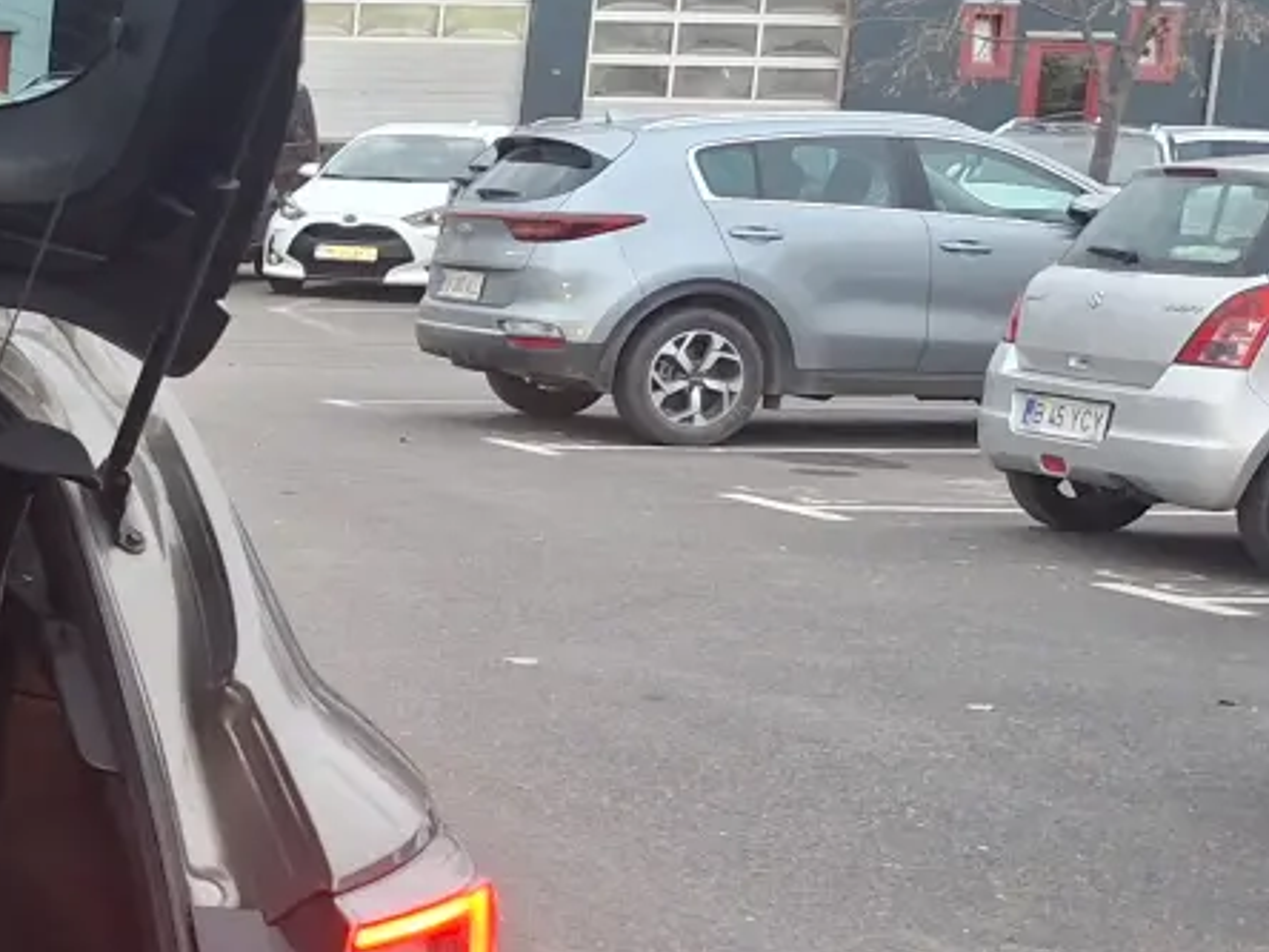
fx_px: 2969
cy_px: 669
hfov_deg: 20.7
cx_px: -617
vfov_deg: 18.1
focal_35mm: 81
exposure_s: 1/50
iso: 160
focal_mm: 4.69
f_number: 1.8
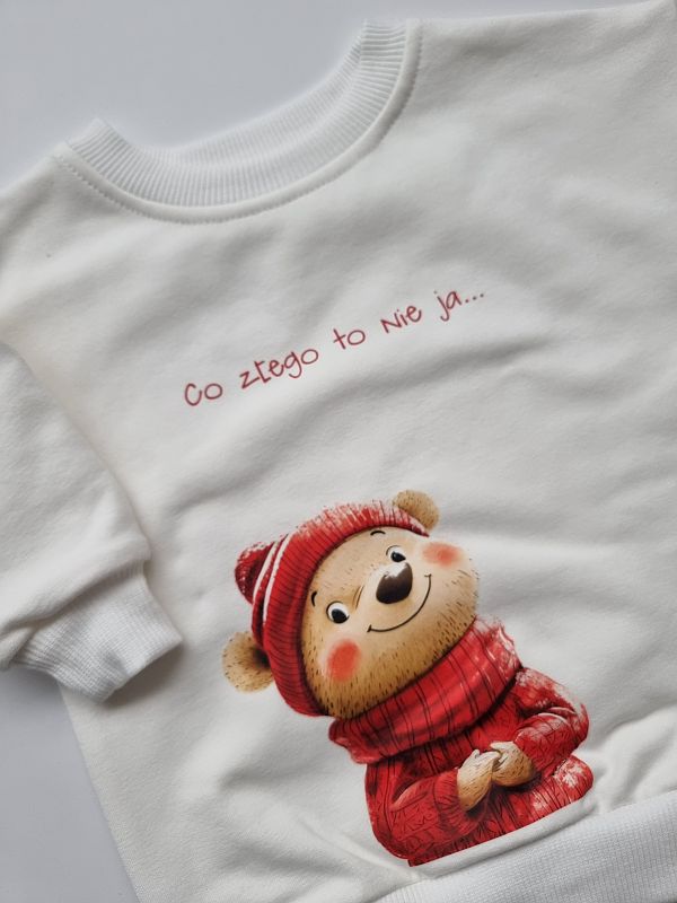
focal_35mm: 24
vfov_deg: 71.6
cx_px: 338
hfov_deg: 56.8
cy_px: 452
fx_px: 626
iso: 125
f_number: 1.8
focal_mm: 6.7
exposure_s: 1/100
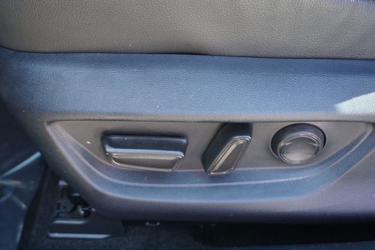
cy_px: 124
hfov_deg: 48.5
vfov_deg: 33.4
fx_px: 417
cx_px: 192
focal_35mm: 40
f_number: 4.5
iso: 640
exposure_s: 1/60
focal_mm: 26
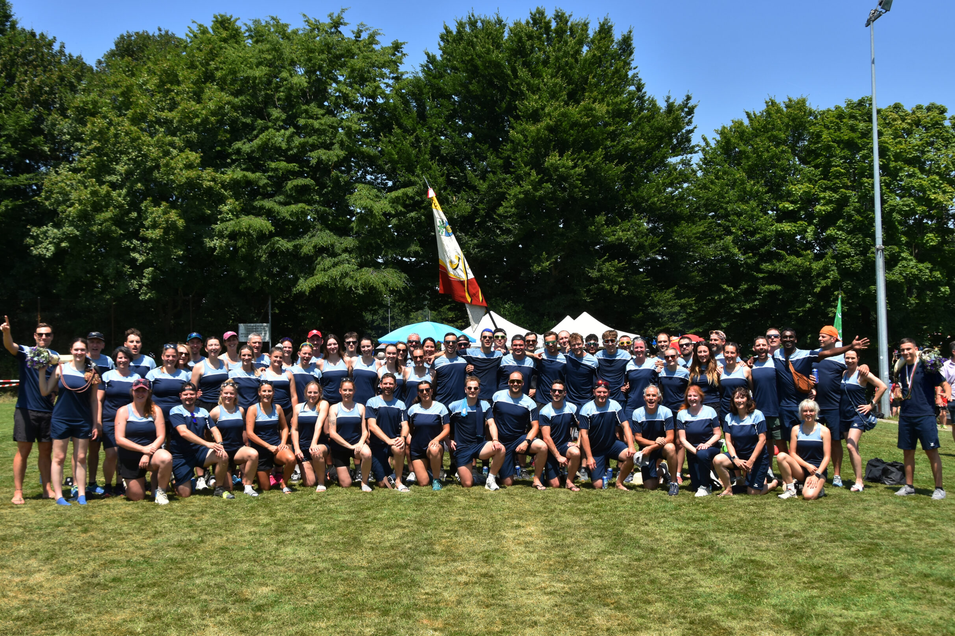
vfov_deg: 33.8
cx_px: 482
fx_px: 1048
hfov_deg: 49.0
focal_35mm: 40
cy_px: 320
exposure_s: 1/250
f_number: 10
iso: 140
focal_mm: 25
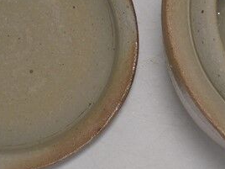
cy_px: 52
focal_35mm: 245
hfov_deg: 8.1
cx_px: 168
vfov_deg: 6.1
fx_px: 1592
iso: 100
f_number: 6.1
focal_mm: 13.1
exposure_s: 1/30
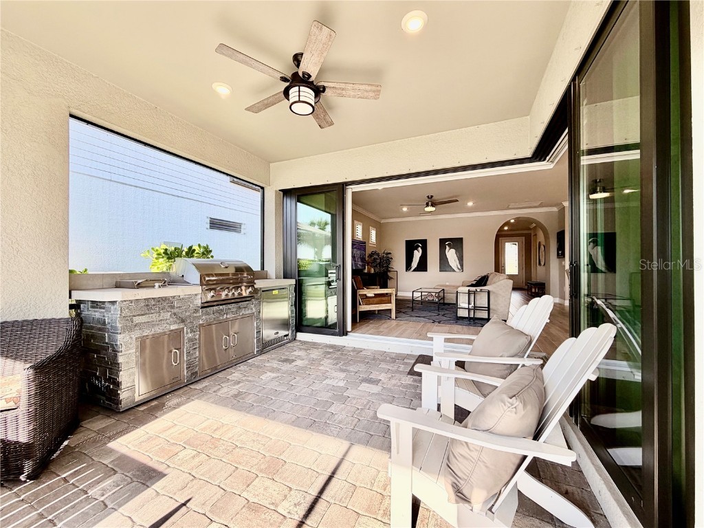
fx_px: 285
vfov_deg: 85.7
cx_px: 352
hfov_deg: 102.1
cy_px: 264
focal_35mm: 14
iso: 40
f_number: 2.2
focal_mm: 2.22
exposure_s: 1/120
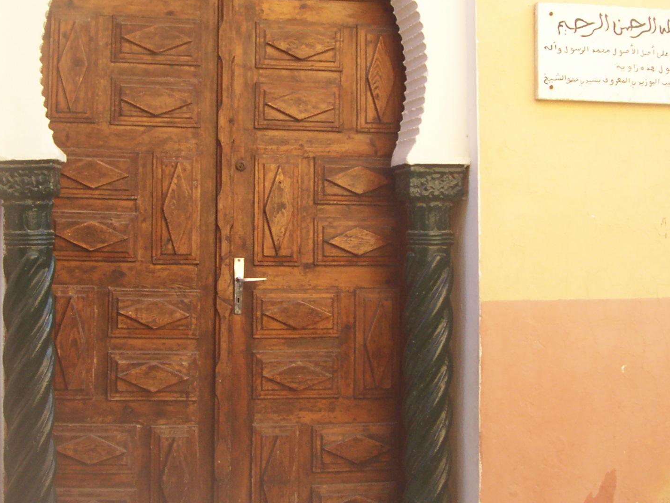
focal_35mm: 55
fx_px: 1065
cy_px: 202
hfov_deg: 34.8
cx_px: 273
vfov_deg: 26.5
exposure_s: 1/207
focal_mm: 5.6
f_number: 2.7
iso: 80
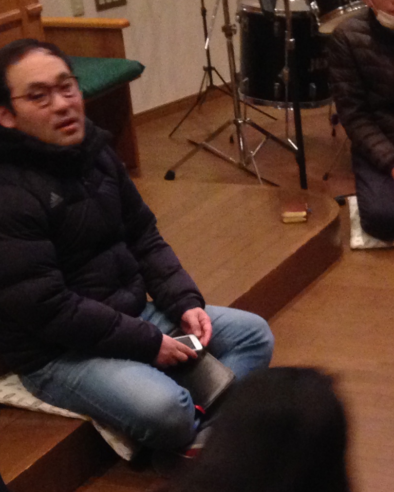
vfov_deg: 18.1
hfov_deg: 14.5
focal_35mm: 104
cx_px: 424
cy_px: 474
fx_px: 1516
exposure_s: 1/20
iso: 320
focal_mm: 4.12
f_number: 2.4
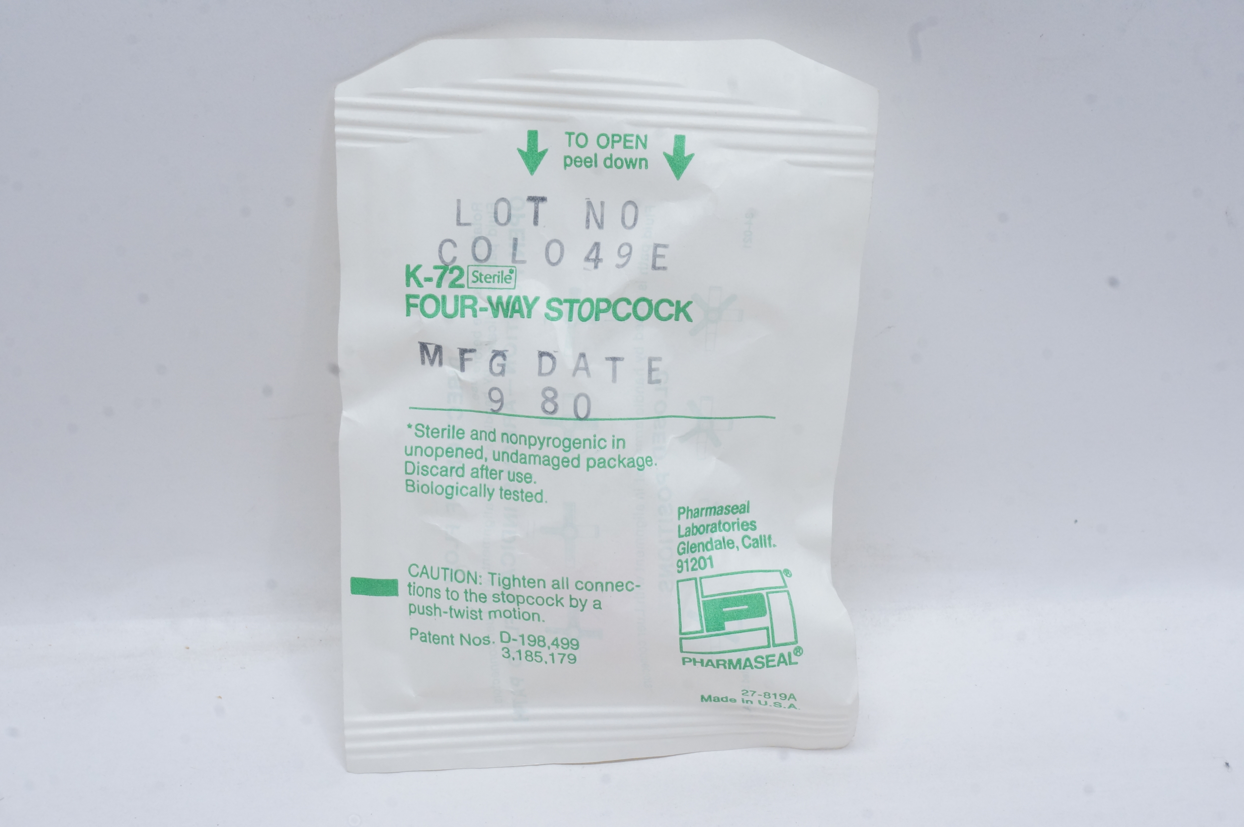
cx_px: 622
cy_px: 414
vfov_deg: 22.0
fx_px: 2123
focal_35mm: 62
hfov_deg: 32.7
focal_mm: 41
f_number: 18
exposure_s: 1/10
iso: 800
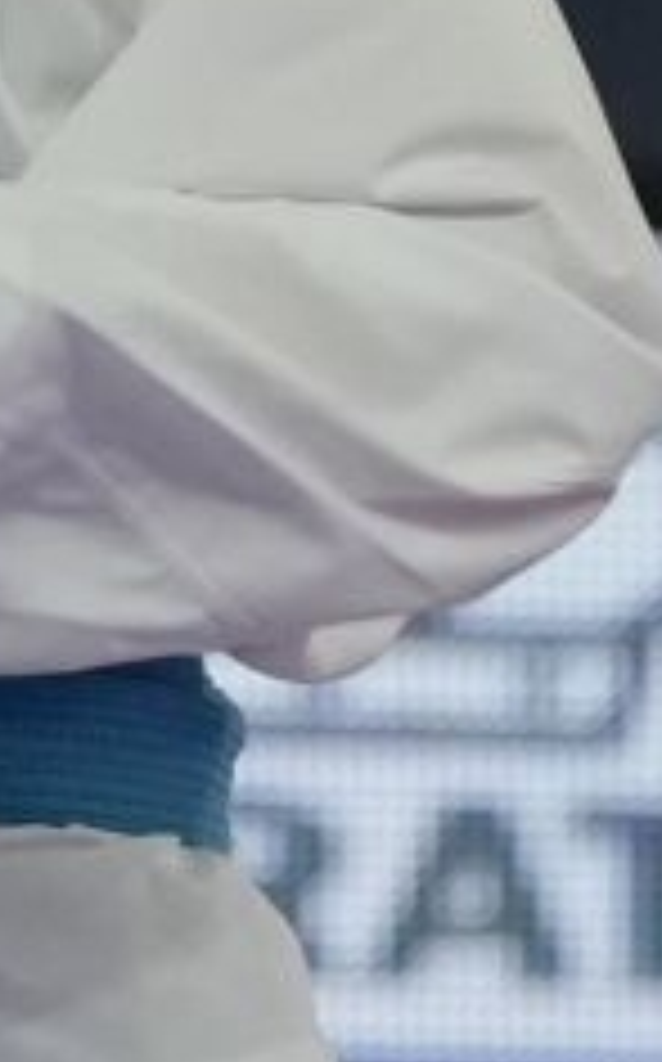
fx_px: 67482
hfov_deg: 0.6
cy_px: -531
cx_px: -1617
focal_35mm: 2332
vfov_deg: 0.9
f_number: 2.8
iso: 1600
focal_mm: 200
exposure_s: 1/1000
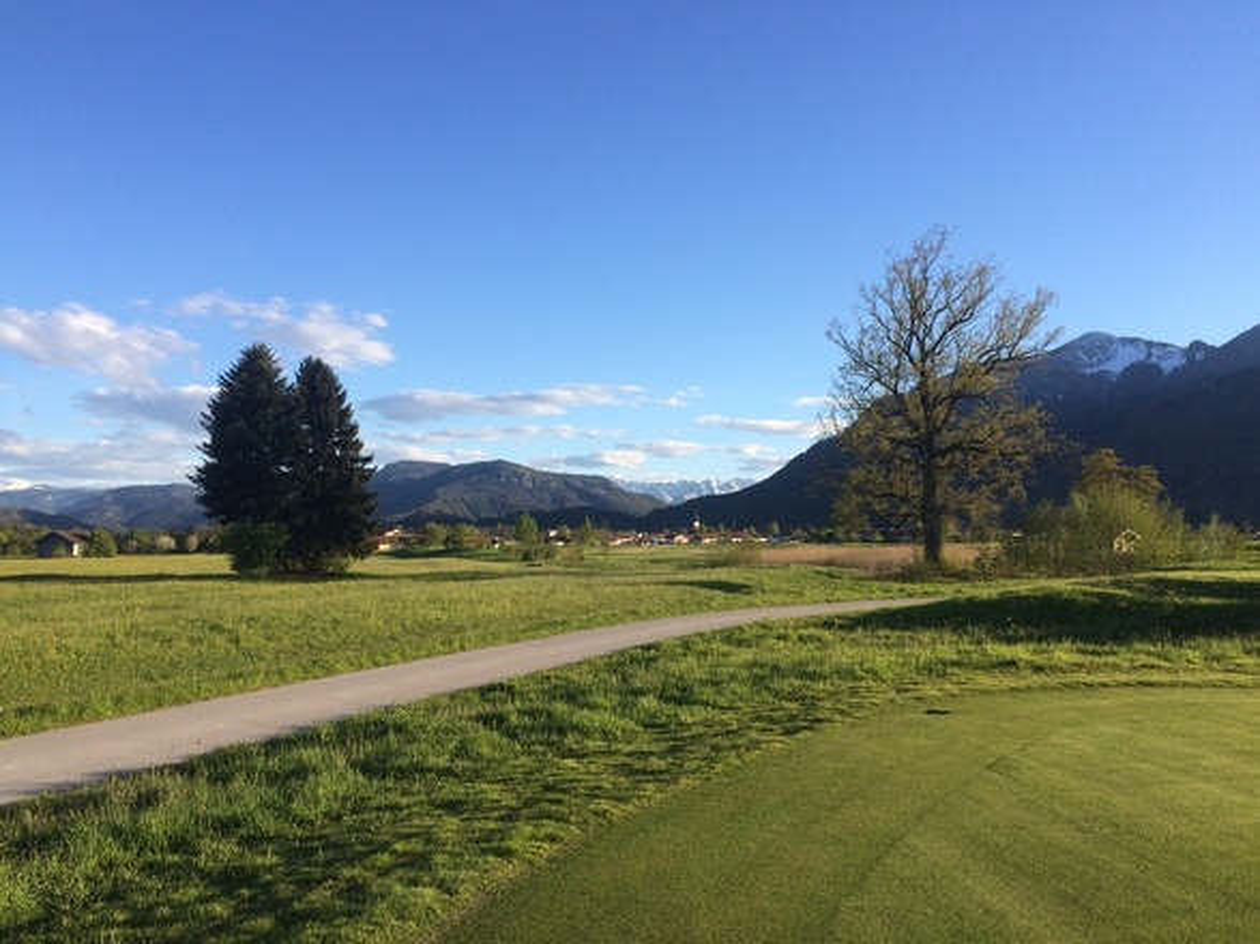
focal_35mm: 29
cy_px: 472
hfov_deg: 61.7
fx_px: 1055
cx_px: 630
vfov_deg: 48.2
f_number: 2.2
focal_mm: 4.15
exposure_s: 1/1026
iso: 32
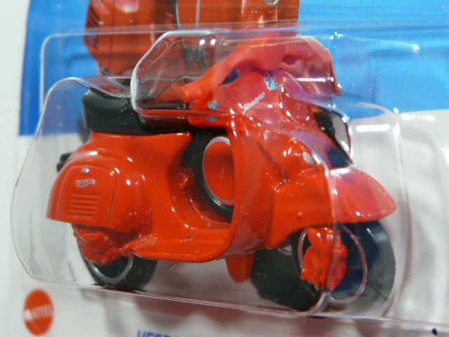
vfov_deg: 10.1
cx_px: 224
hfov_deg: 13.4
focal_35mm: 147
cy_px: 168
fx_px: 1907
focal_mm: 15.1
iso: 160
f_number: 3.6
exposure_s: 1/50
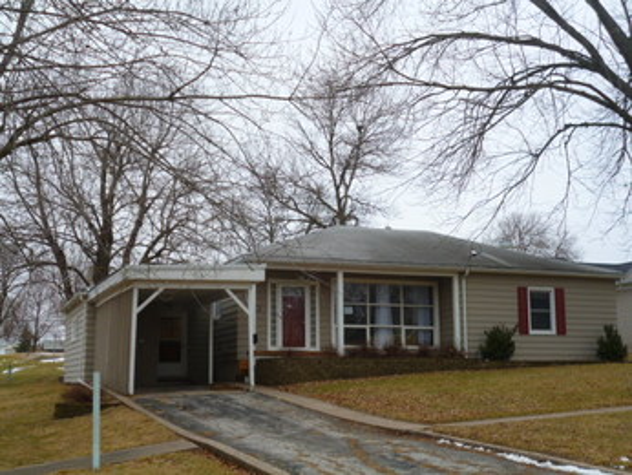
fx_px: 877
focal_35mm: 48
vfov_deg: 30.3
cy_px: 238
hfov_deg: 39.6
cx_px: 316
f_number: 4
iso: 100
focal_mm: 8.6
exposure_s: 1/100
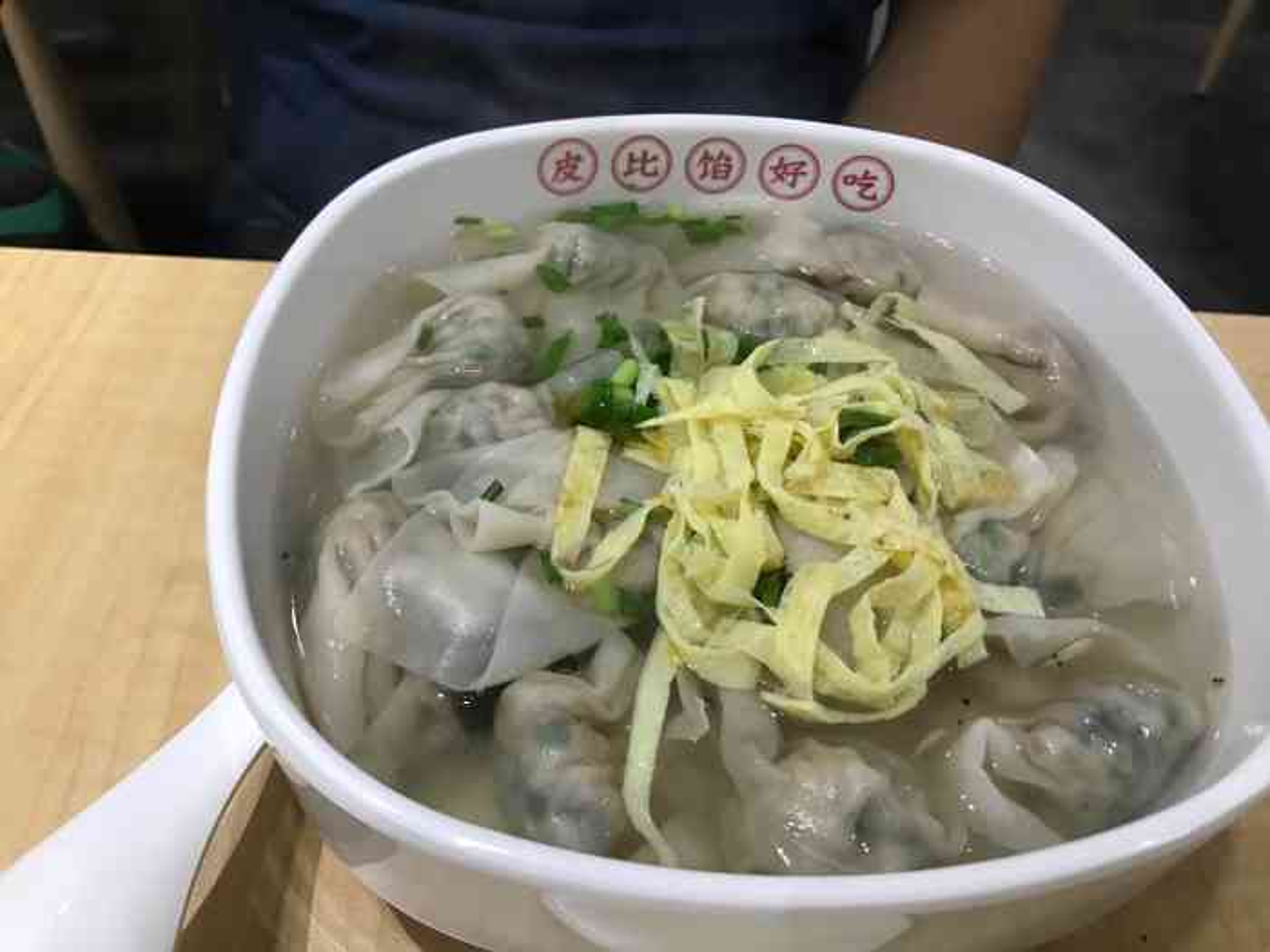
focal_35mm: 28
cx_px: 635
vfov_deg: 49.7
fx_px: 1027
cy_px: 476
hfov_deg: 63.4
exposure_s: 1/20
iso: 40
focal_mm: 3.99
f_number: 1.8
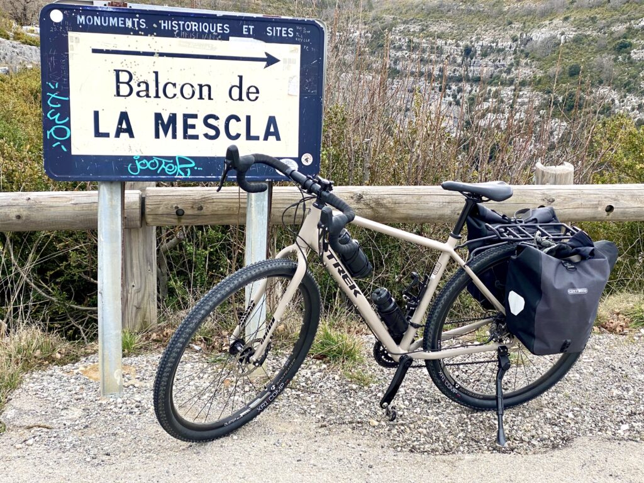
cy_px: 242
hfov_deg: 36.8
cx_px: 322
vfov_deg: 28.0
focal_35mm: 52
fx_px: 967
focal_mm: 6
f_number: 2
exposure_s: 1/381
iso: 20
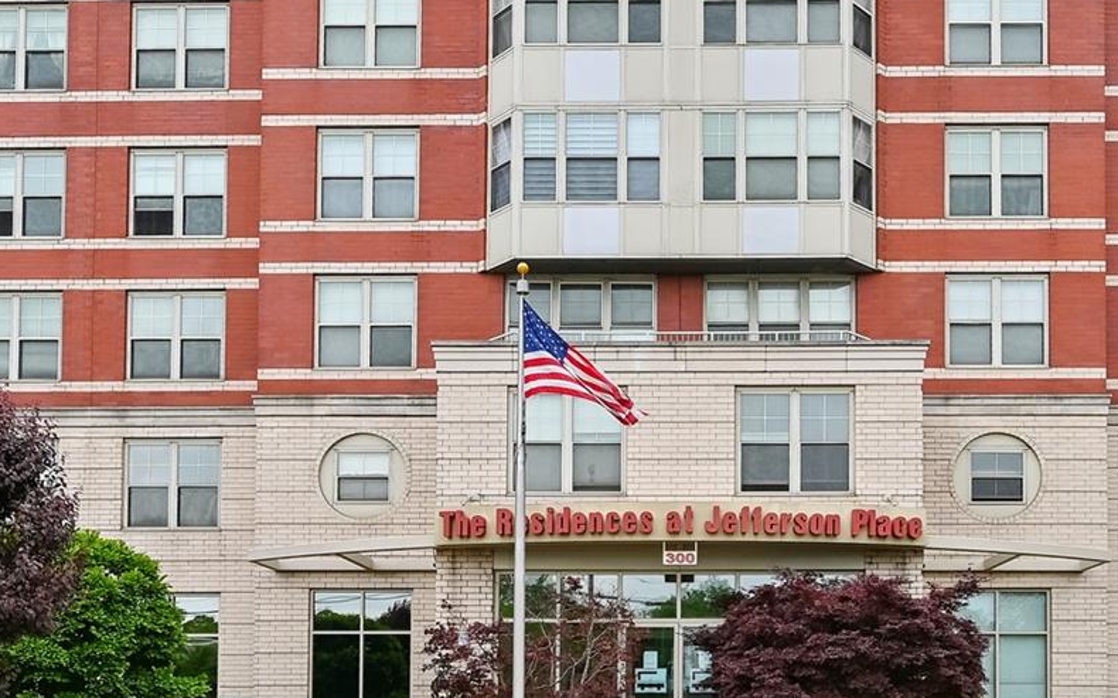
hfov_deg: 52.8
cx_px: 583
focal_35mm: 37
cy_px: 320
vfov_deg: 34.4
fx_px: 1127
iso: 100
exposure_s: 1/60
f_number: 8
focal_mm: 14
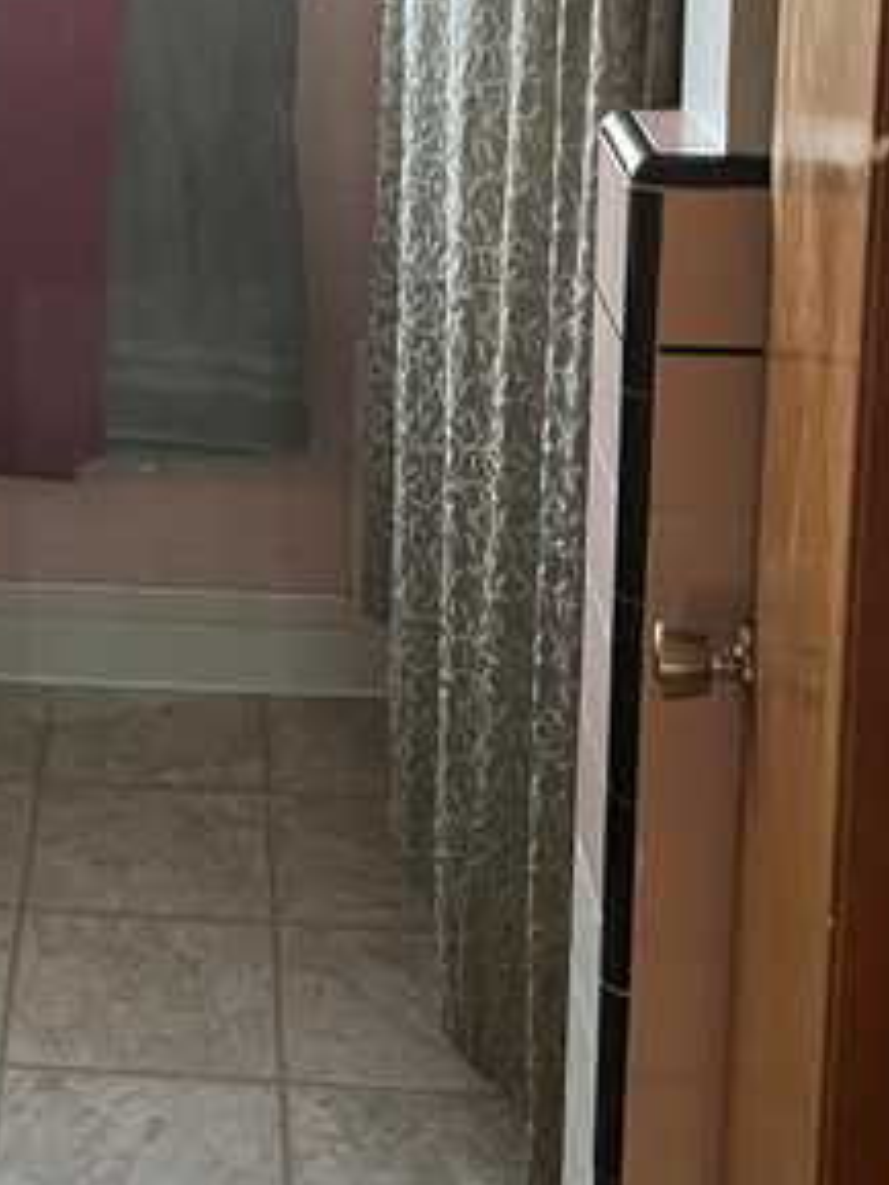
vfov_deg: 26.8
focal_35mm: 69
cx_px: -57
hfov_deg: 20.5
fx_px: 2361
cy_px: 45
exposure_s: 1/74
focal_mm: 5.1
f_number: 1.6
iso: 125
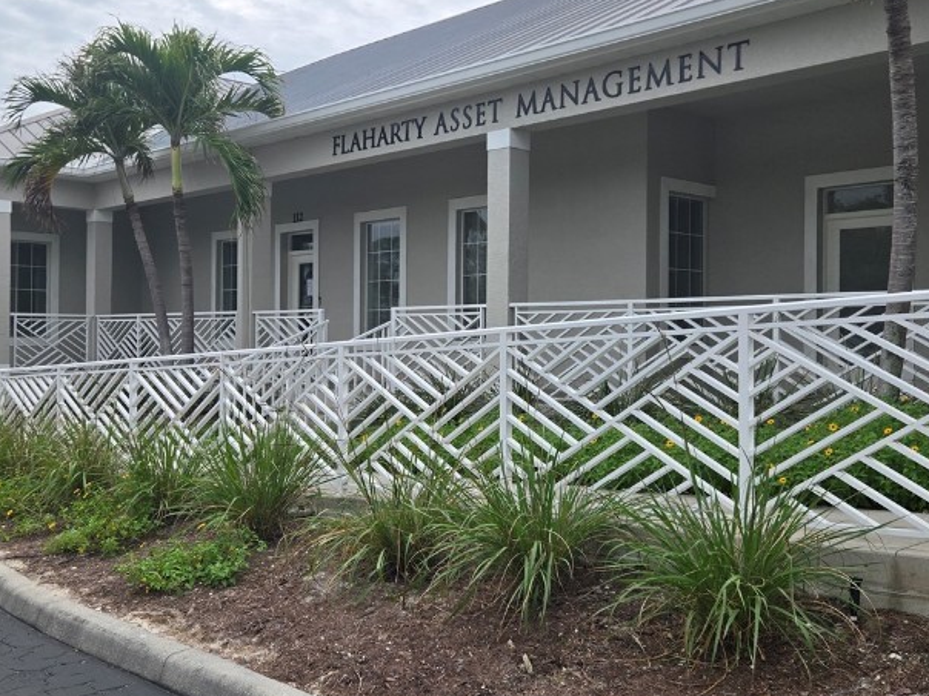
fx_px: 1047
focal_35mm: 39
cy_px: 350
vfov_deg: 36.8
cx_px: 440
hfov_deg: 47.8
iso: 50
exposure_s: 1/2921
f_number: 1.8
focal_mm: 5.4
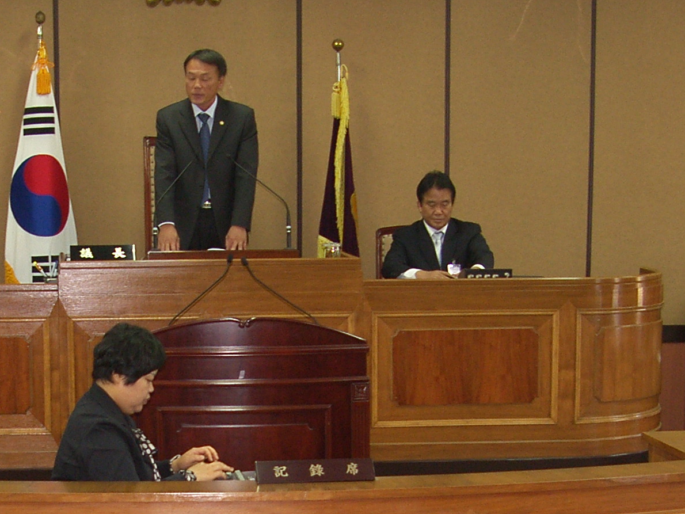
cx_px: 203
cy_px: 501
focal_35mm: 96
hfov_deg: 20.3
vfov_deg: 15.2
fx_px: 1900
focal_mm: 9
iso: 100
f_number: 2.2
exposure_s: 1/30
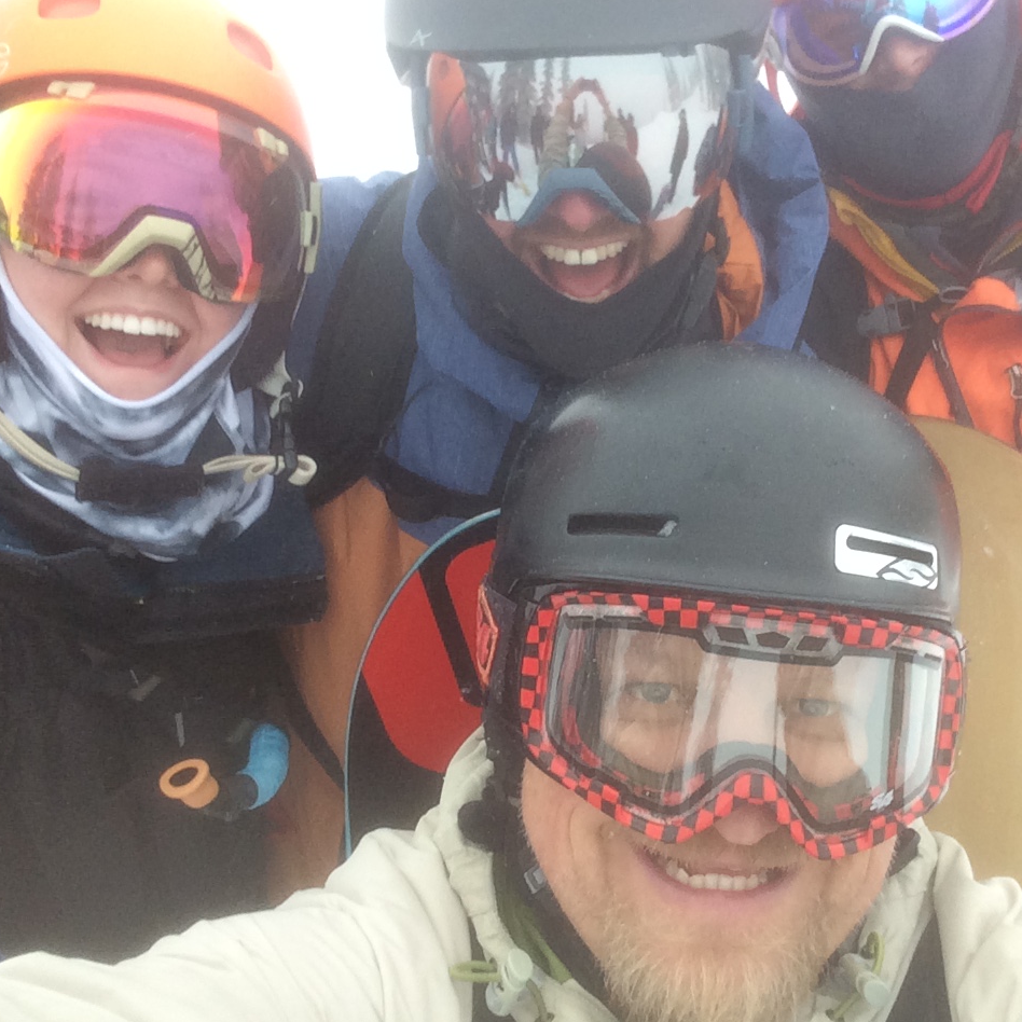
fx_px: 1236
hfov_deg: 44.7
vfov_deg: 44.9
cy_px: 511
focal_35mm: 37
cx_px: 609
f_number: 2.4
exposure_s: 1/120
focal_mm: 2.15
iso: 80
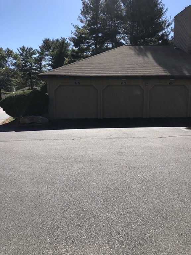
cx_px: 96
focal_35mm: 28
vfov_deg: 63.4
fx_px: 206
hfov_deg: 49.7
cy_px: 128
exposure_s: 1/1715
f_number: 1.8
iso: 20
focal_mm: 3.99
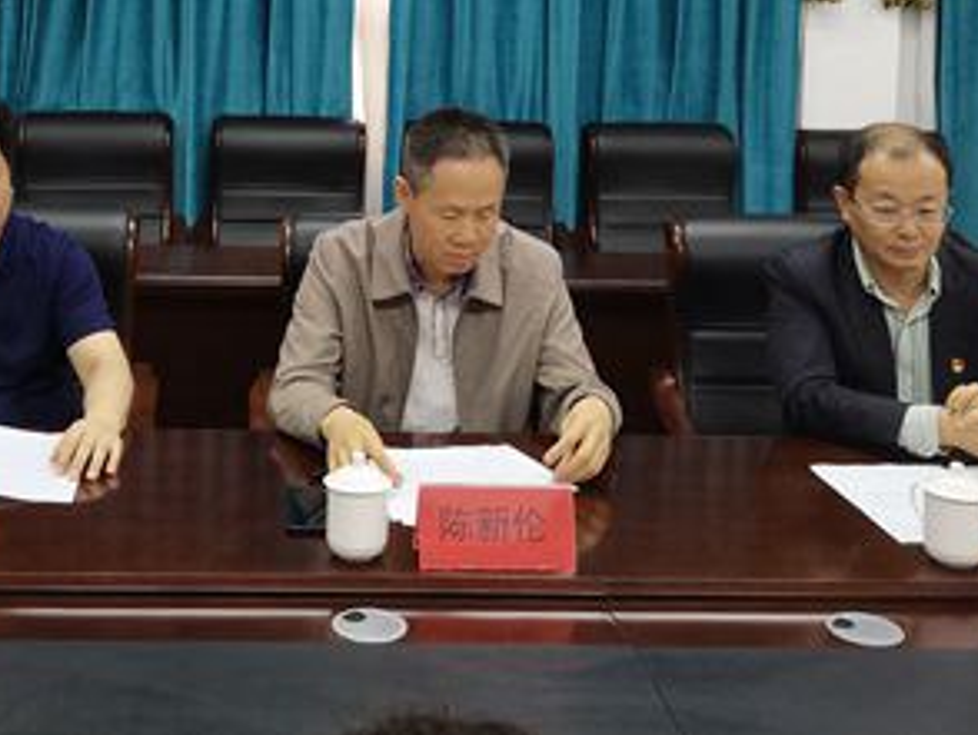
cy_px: -10
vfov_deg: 26.1
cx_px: 316
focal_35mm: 53
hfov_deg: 35.7
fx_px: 1499
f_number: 1.8
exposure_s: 1/60
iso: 400
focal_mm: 5.58
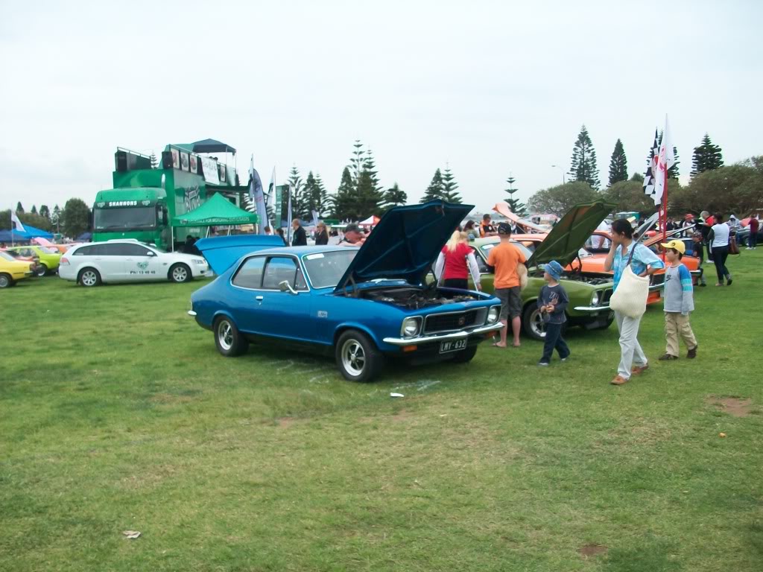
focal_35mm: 34
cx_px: 382
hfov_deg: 54.0
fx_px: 749
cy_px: 286
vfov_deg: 41.8
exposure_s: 1/400
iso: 80
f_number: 2.8
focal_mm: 5.7
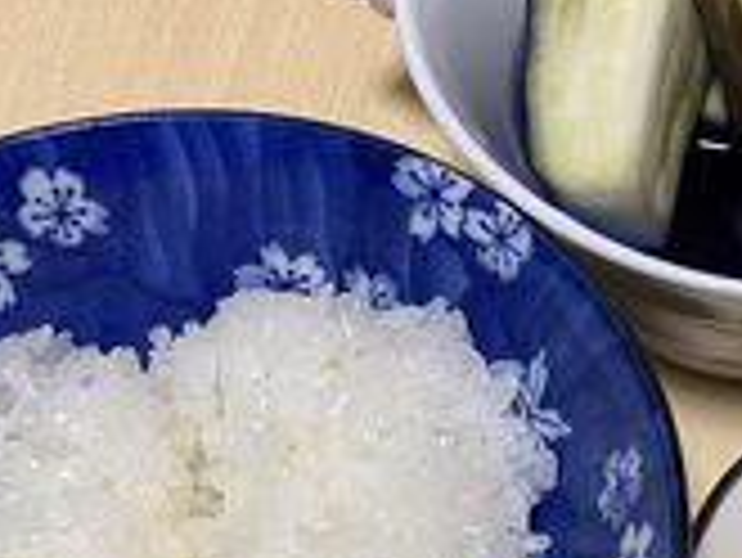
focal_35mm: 63
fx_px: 1351
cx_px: 859
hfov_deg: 27.5
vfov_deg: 23.2
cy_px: 364
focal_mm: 4.25
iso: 100
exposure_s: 1/72
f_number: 1.8
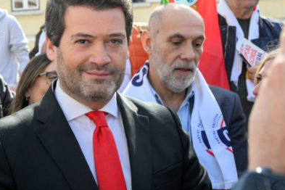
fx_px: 665
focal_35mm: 84
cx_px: 106
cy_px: 47
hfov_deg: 24.1
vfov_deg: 16.2
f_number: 10
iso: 1250
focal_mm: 55
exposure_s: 1/500
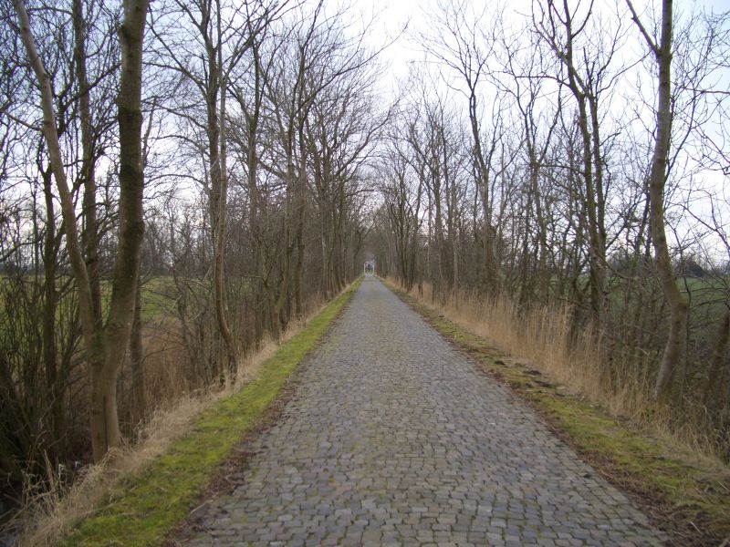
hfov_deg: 52.6
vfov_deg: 40.7
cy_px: 274
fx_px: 738
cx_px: 365
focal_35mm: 35
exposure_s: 1/100
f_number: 2.6
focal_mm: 5.8
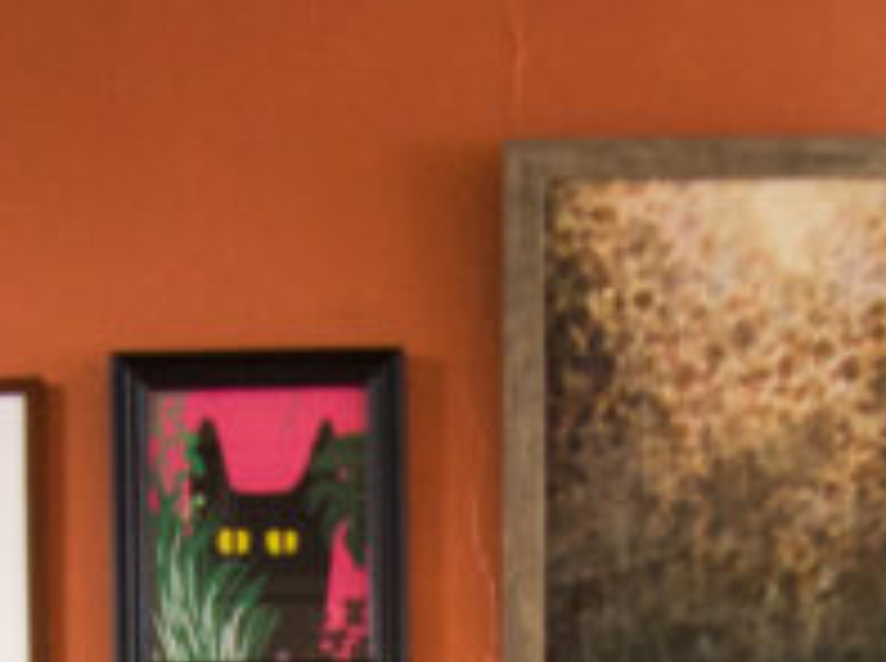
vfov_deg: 8.8
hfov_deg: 13.1
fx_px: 3858
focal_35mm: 151
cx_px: 634
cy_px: 1617
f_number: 3.5
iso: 800
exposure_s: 1/25
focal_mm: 14
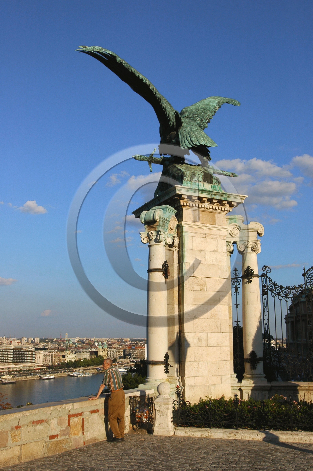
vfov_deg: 53.2
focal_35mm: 36
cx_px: 156
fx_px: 470
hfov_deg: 36.8
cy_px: 236
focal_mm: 24
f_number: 10
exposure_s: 1/400
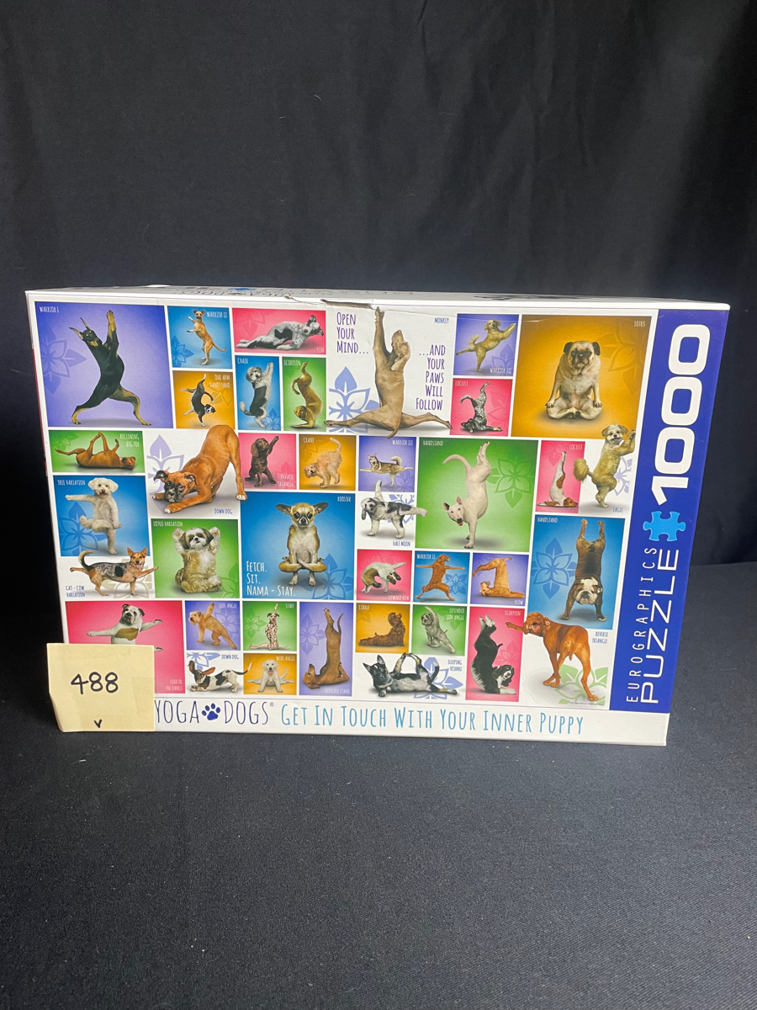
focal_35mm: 26
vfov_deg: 67.3
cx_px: 378
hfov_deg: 53.1
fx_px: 758
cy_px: 505
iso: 80
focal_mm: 4.2
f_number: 1.6
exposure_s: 1/60
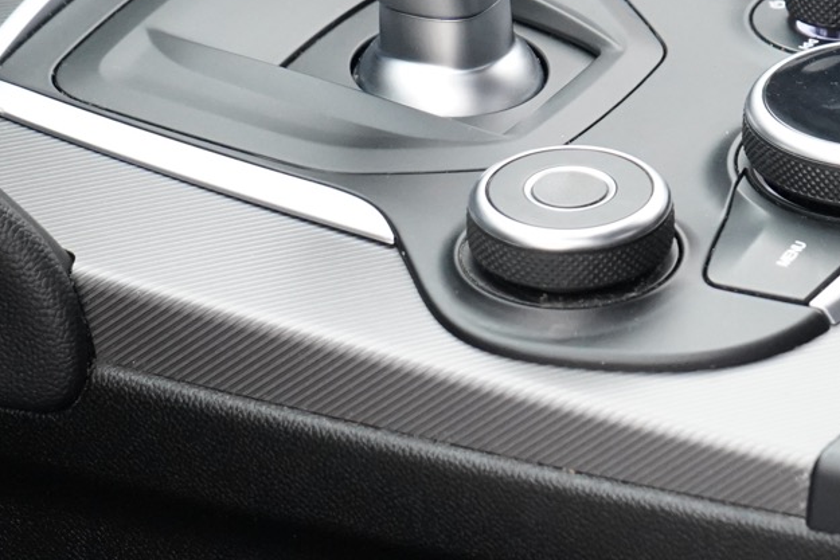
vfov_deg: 6.4
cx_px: 527
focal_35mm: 215
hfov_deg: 9.6
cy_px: 87
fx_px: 5018
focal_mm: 70
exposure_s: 1/160
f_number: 5.6
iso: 5000
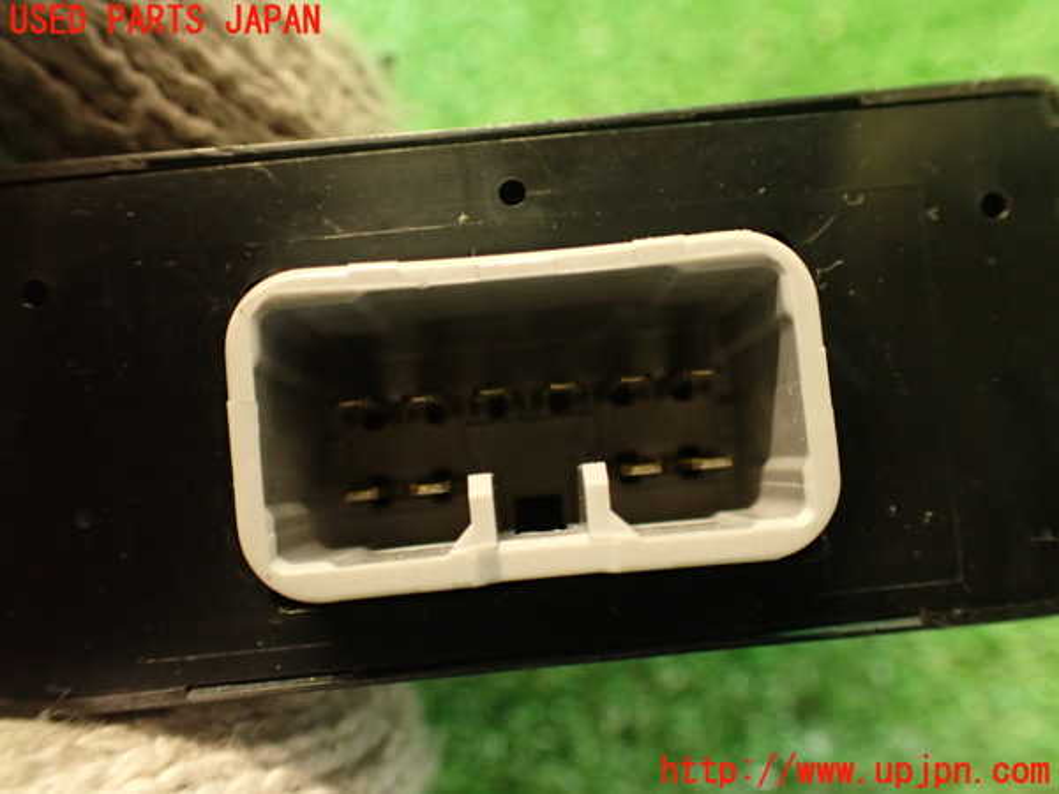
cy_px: 397
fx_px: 979
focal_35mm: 32
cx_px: 530
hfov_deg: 56.8
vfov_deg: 44.2
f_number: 2.4
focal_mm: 5.79
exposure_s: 1/30
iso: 800
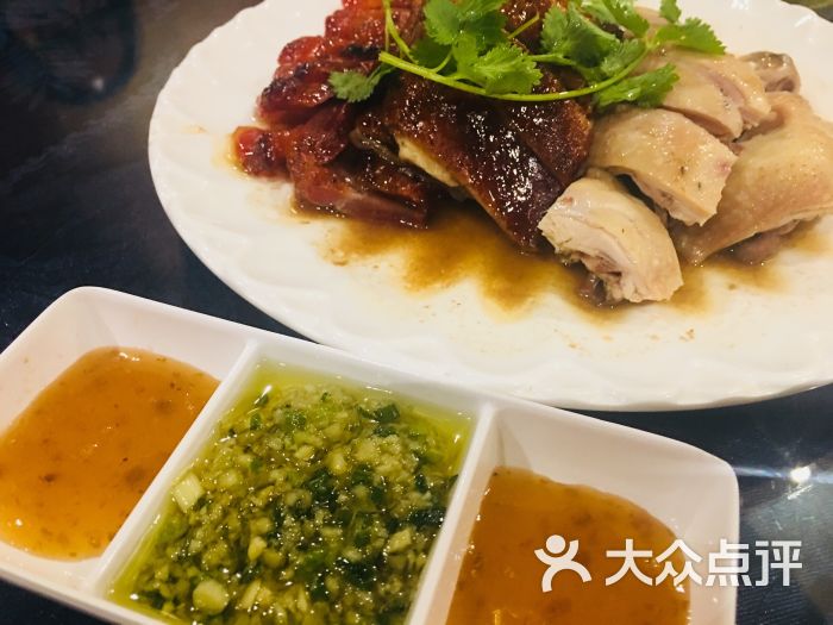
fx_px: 698
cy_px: 312
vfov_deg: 48.2
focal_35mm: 29
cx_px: 416
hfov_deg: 61.7
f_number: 2.2
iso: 100
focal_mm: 4.15
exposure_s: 1/17
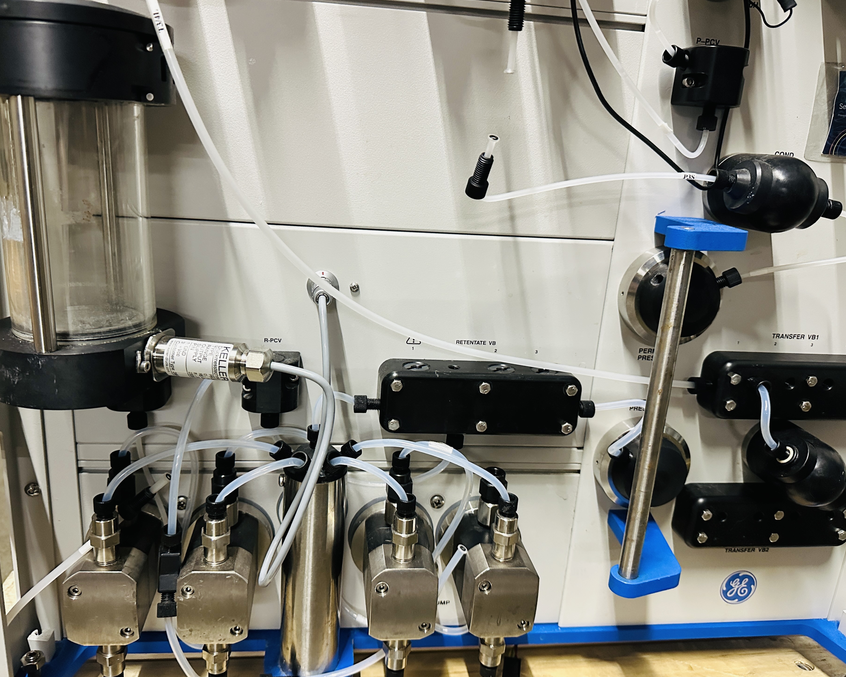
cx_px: 404
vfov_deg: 54.9
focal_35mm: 26
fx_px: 651
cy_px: 336
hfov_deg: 66.0
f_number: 1.78
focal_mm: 6.86
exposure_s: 1/60
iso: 1000
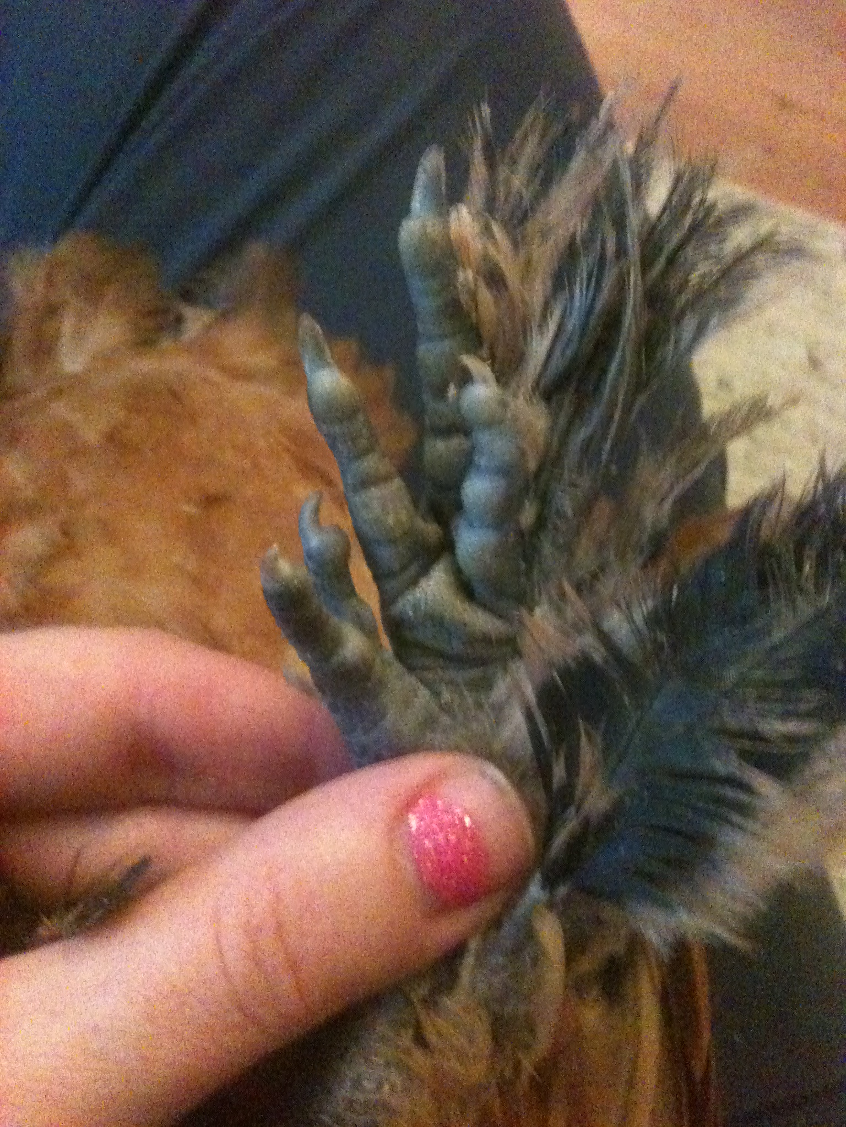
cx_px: 423
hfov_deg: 40.7
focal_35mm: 35
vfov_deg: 52.6
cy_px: 564
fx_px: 1141
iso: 1000
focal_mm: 3.85
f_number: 2.8
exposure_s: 1/10
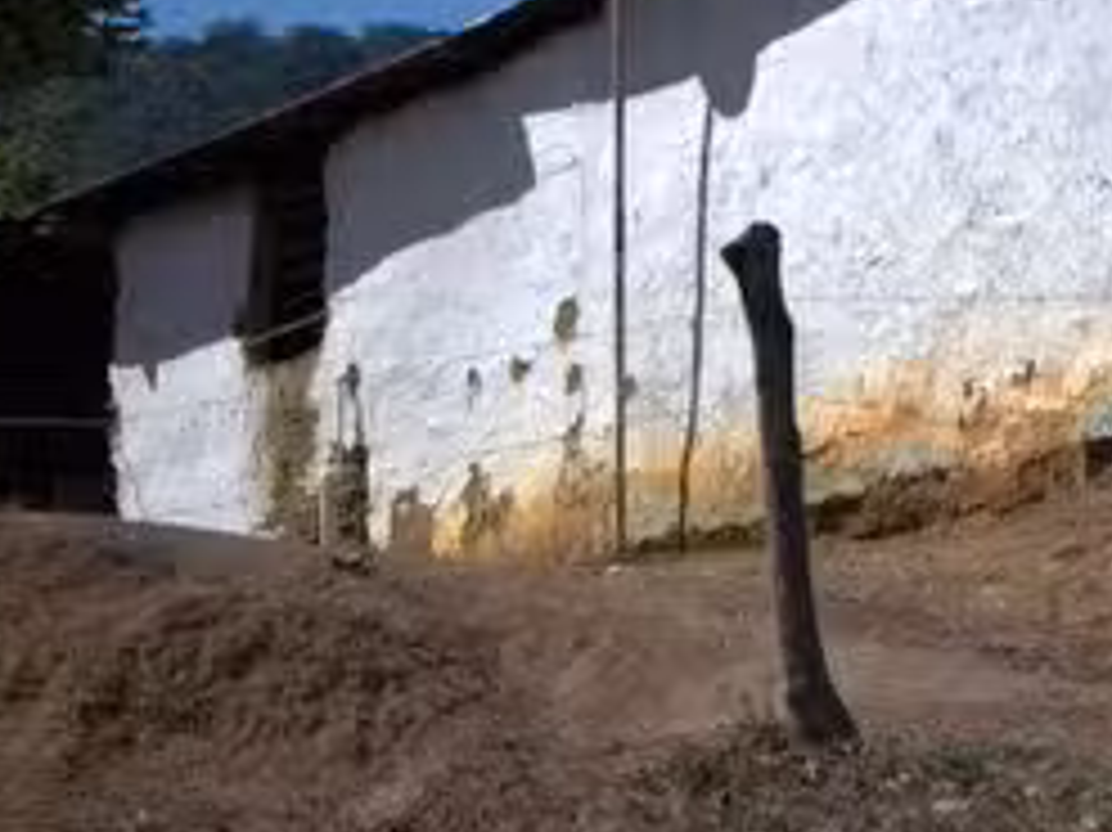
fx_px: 8270
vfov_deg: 5.8
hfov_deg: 7.6
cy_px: 54
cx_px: 1508
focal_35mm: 258
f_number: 5
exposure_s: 1/2500
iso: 400
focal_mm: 55
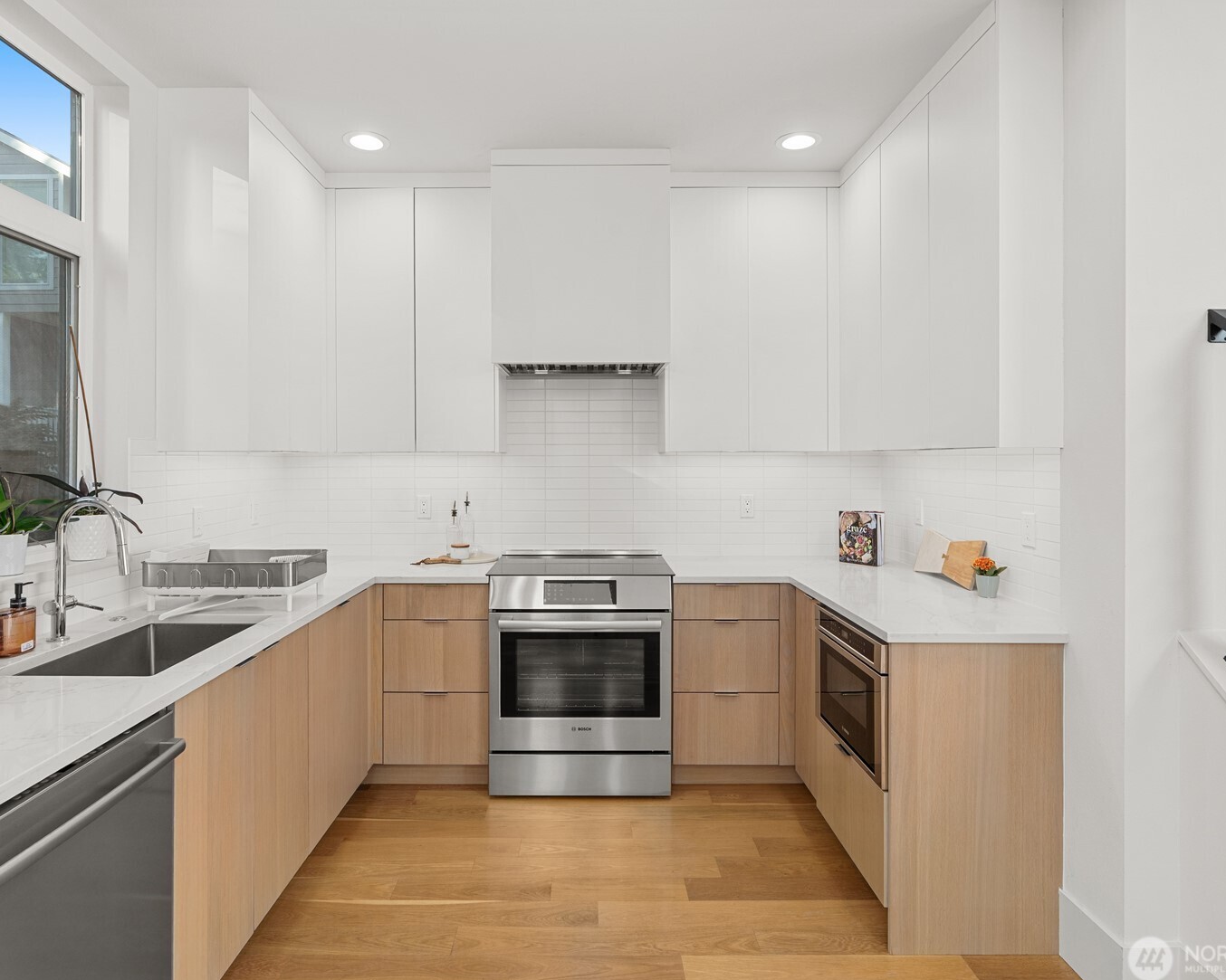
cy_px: 482
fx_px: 726
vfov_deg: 68.1
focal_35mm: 20
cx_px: 580
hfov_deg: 80.3
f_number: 9
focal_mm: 17
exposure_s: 1/5
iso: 320
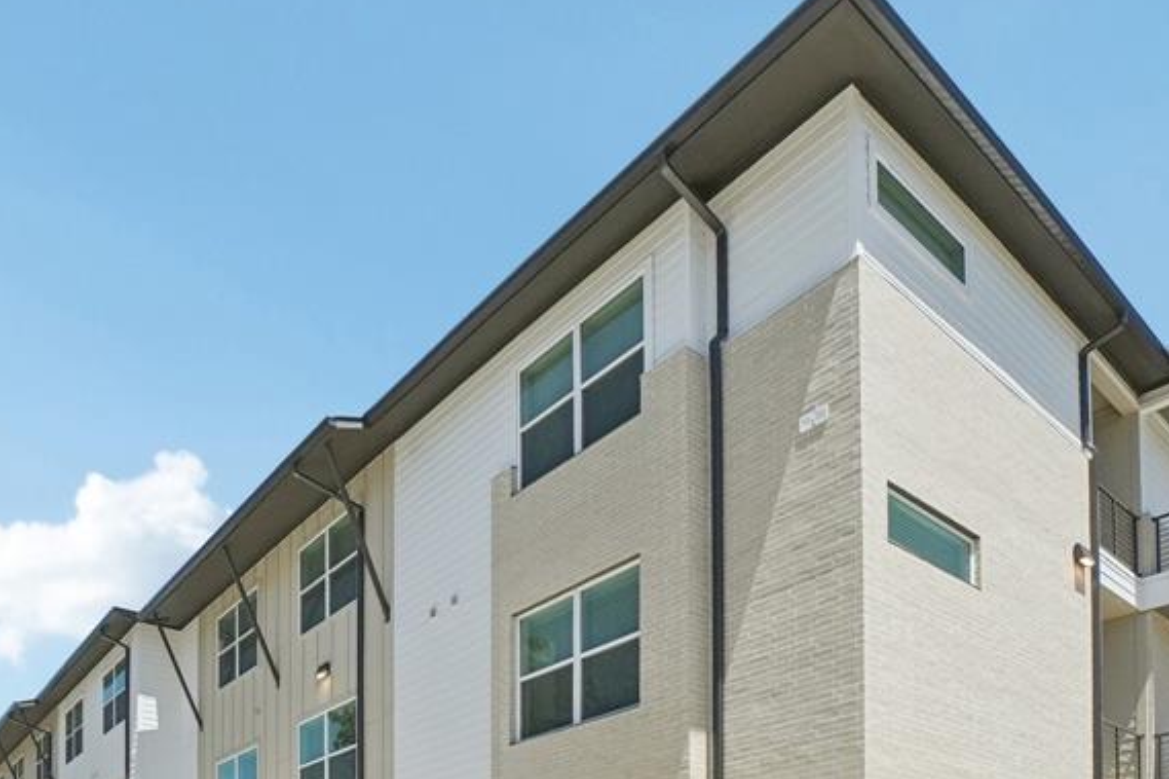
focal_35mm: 27
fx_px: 876
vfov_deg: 46.8
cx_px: 635
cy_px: 545
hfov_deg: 67.3
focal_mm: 10
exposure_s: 1/1600
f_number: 8
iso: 400
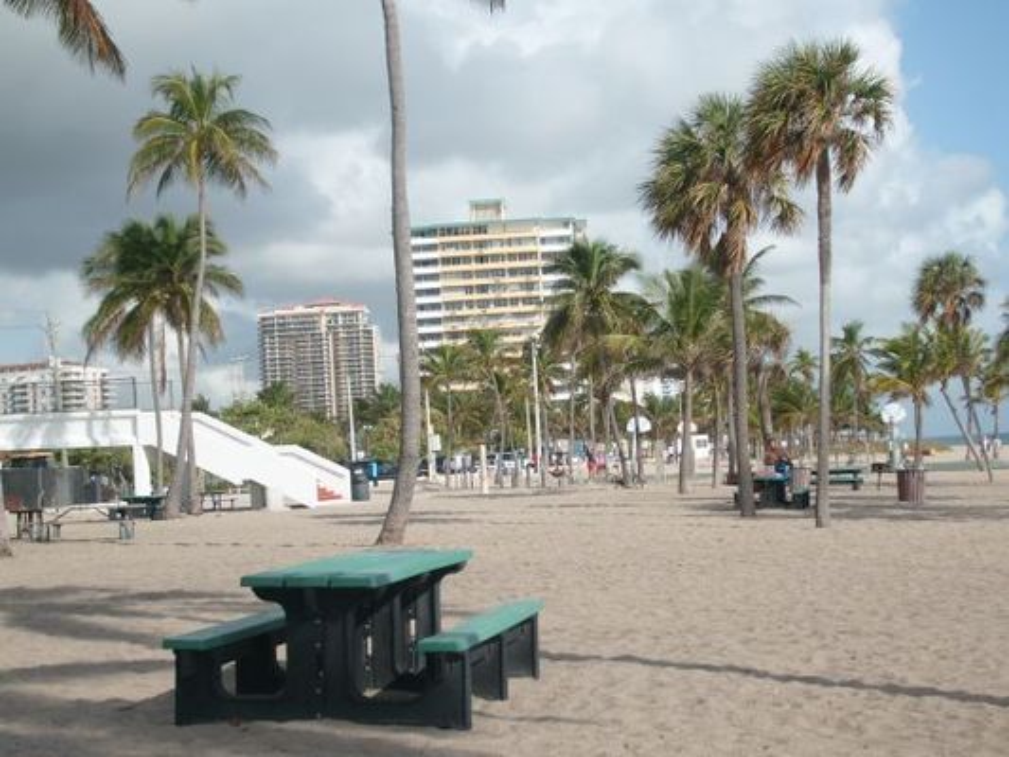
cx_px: 504
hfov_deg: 31.7
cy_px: 378
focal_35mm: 61
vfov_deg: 24.0
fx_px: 1778
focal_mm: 10.3
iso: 80
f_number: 9.1
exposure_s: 1/250
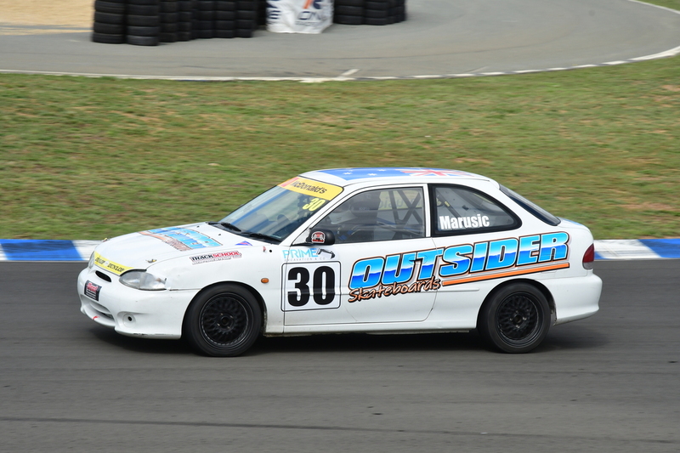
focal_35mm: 120
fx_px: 2266
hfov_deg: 17.1
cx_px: 340
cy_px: 226
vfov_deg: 11.4
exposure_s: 1/400
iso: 400
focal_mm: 80
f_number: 11
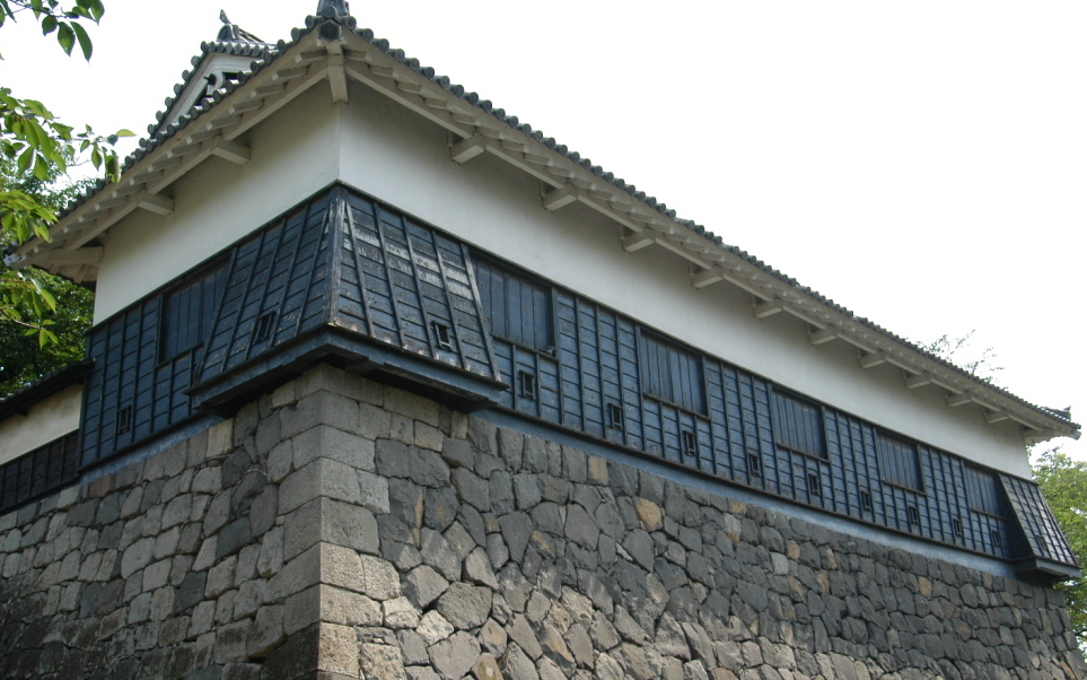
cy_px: 361
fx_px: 1155
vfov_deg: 32.8
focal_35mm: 39
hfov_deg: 50.4
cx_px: 564
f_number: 5.6
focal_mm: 24
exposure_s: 1/320
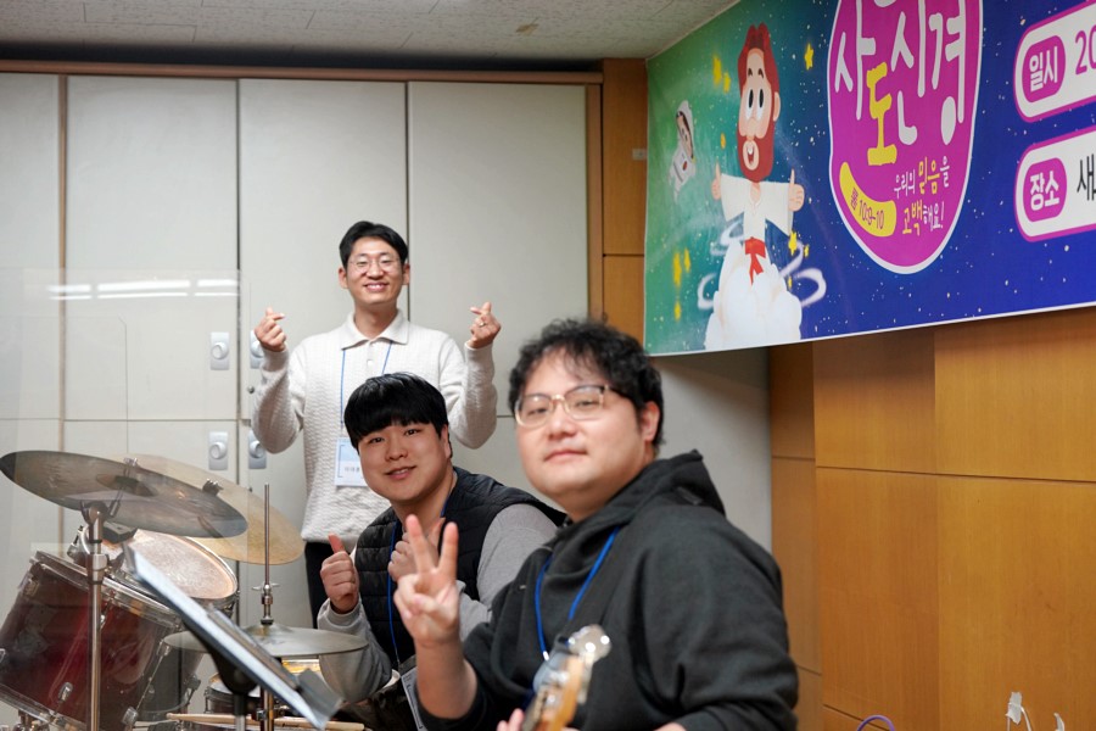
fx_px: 2131
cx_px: 548
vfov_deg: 19.5
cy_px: 366
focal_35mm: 70
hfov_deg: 28.8
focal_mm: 70
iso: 1600
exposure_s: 1/160
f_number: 4
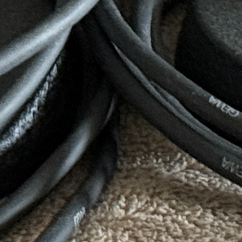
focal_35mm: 422
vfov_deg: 4.1
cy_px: -354
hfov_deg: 4.2
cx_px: 72
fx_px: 3338
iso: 500
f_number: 1.78
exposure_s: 1/40
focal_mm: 6.76
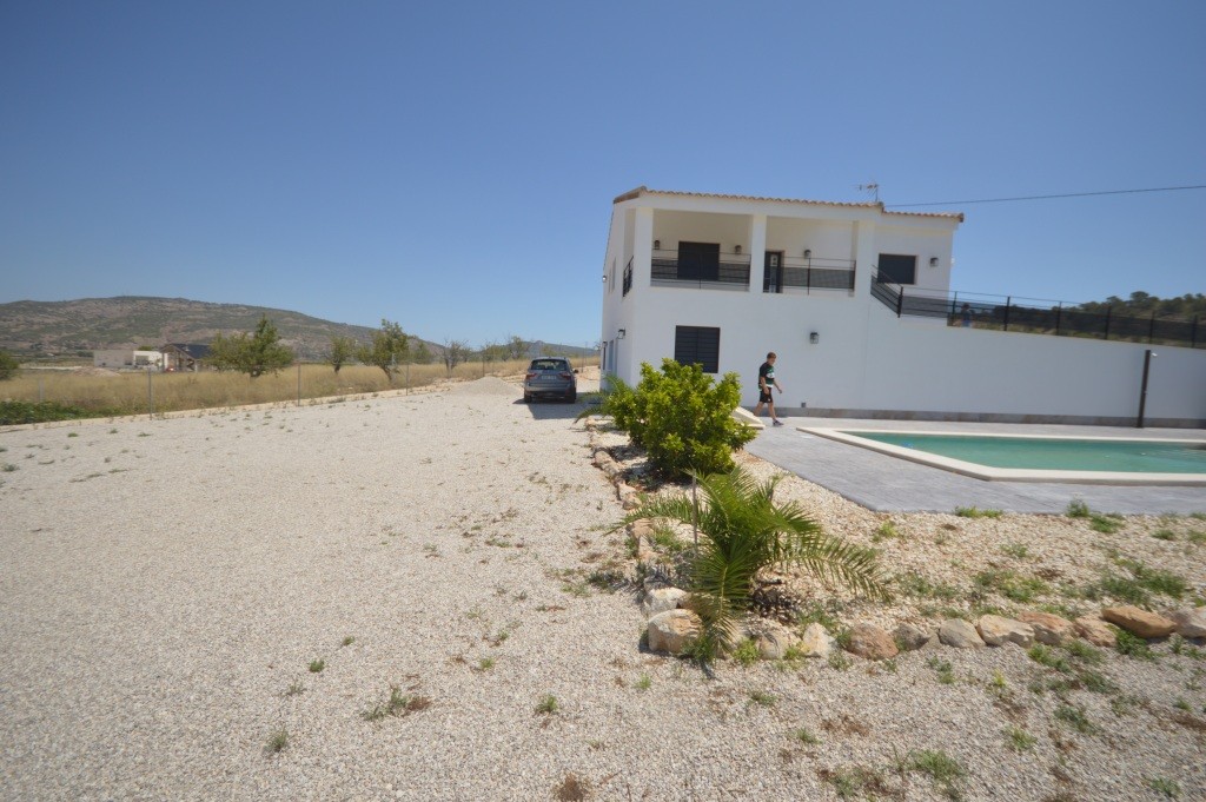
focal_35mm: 15
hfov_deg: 100.4
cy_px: 401
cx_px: 603
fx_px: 502
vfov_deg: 77.2
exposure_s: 1/1000
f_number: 4
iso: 100
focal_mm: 10
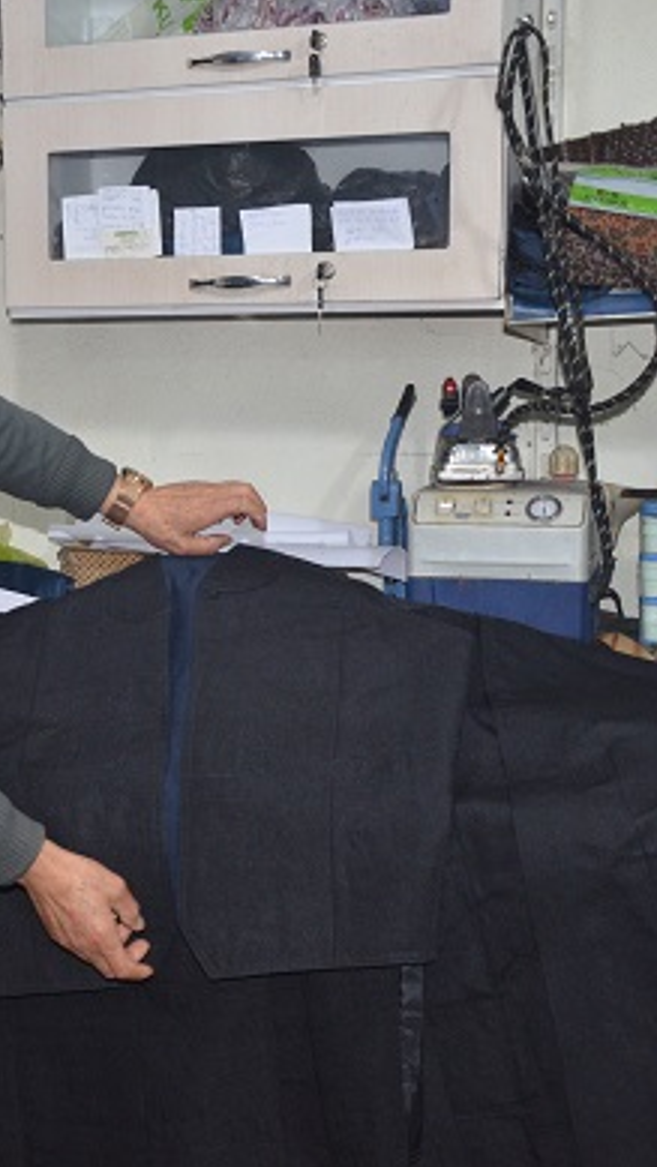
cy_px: 586
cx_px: 120
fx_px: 1795
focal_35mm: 58
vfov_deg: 36.0
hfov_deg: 20.5
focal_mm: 24
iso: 800
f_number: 3.8
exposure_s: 1/60
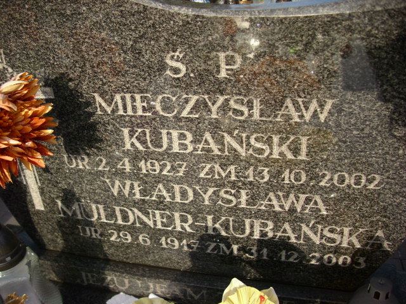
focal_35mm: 37
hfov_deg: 50.1
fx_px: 434
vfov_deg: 38.7
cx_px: 203
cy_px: 152
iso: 50
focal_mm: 6.2
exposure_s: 1/676
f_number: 2.8
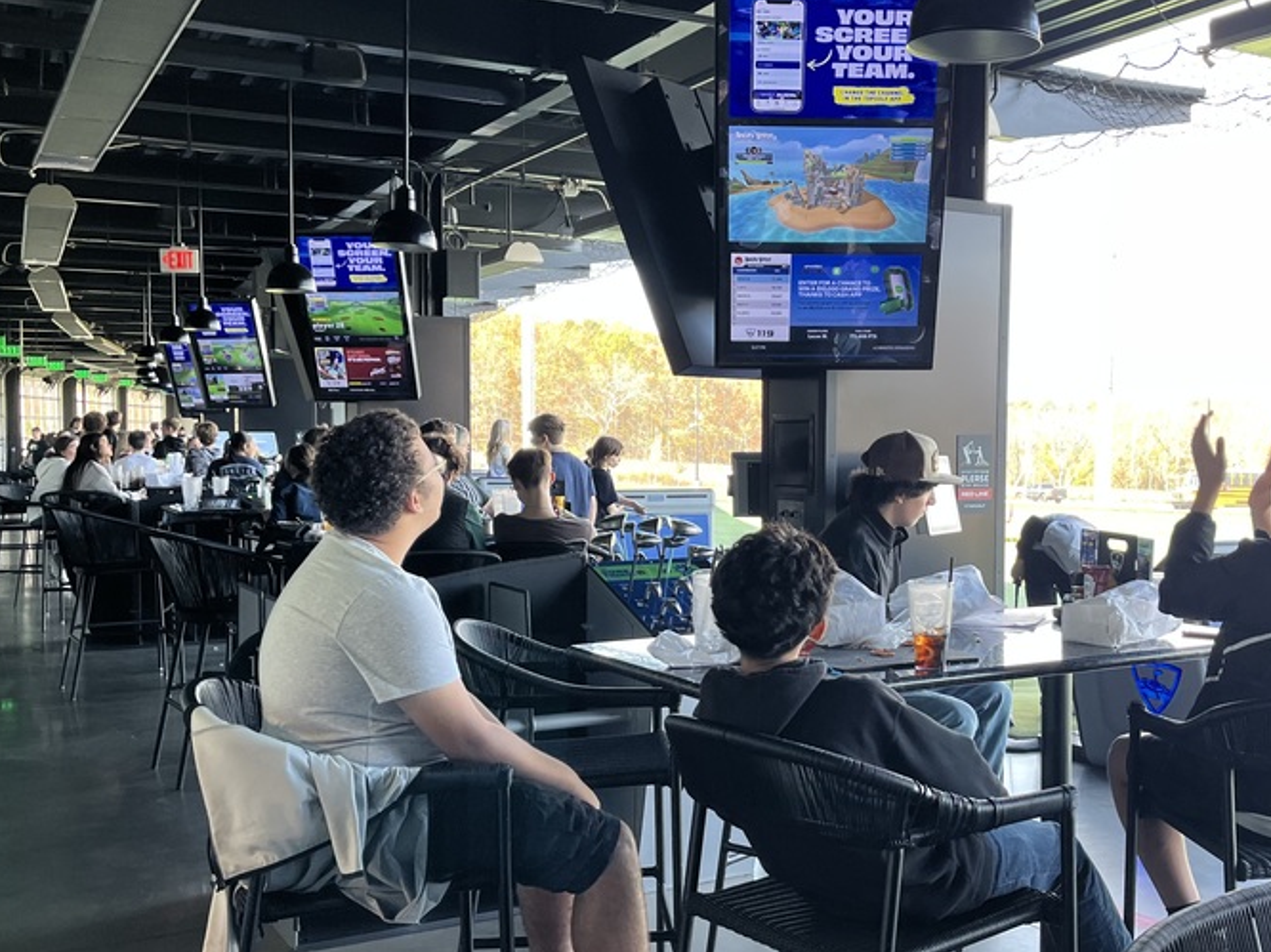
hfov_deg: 46.5
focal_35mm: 40
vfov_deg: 35.9
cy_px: 530
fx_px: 1468
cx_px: 773
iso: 64
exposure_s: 1/121
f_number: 1.6
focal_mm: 5.1
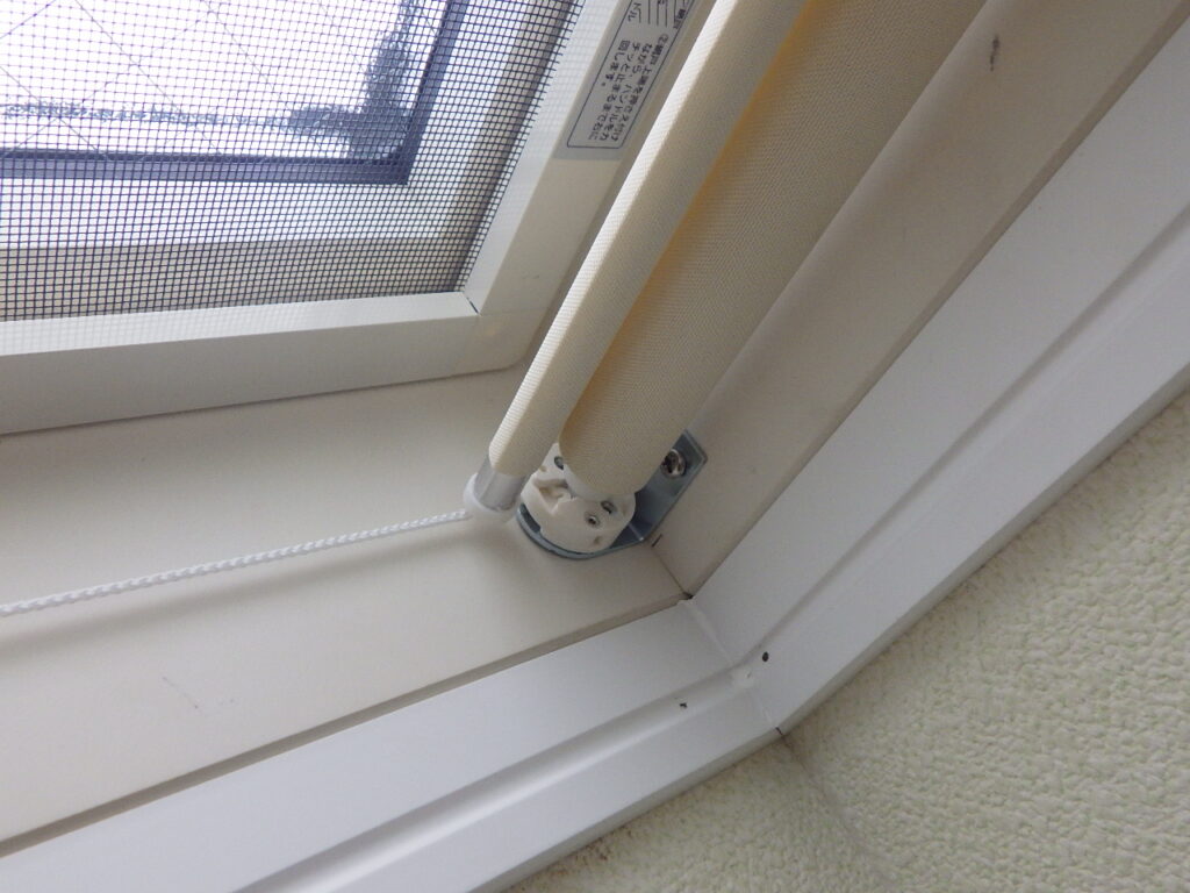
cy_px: 446
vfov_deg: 49.7
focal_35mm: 28
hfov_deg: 63.4
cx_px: 595
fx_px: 963
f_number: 4.2
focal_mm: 5
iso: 250
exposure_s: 1/250
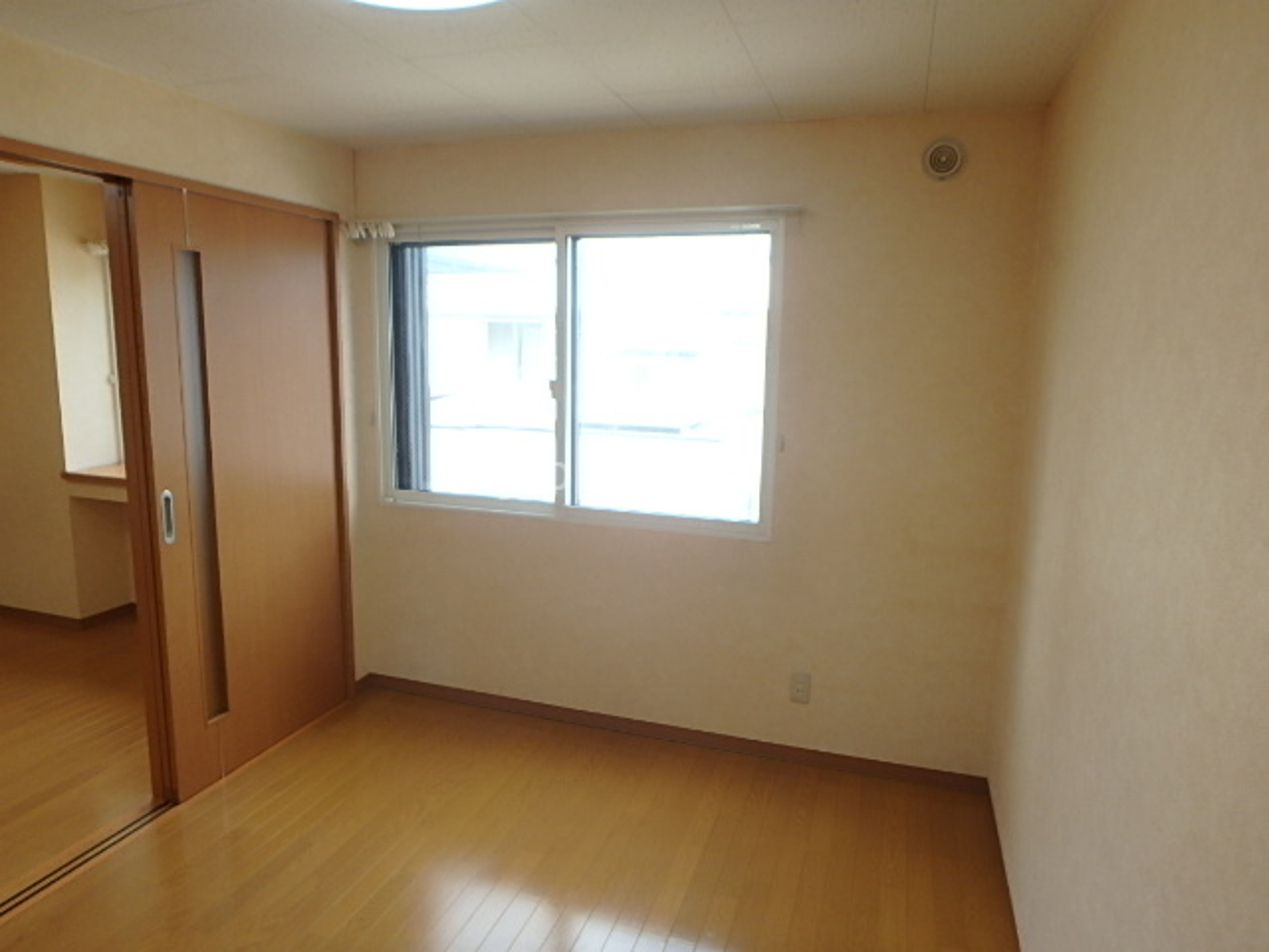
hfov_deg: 79.0
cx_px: 634
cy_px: 476
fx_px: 770
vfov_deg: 63.4
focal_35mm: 21
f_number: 3.5
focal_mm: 3.7
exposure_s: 1/80
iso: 125
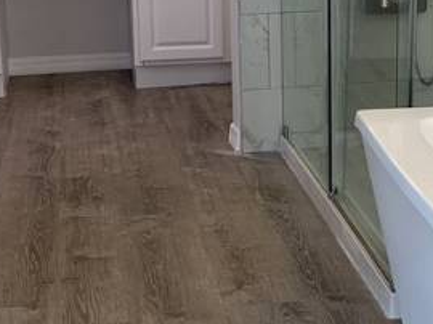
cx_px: 324
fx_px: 1025
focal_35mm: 82
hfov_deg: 23.6
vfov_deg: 17.9
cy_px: 92
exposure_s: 1/60
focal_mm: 4.25
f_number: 1.8
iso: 64
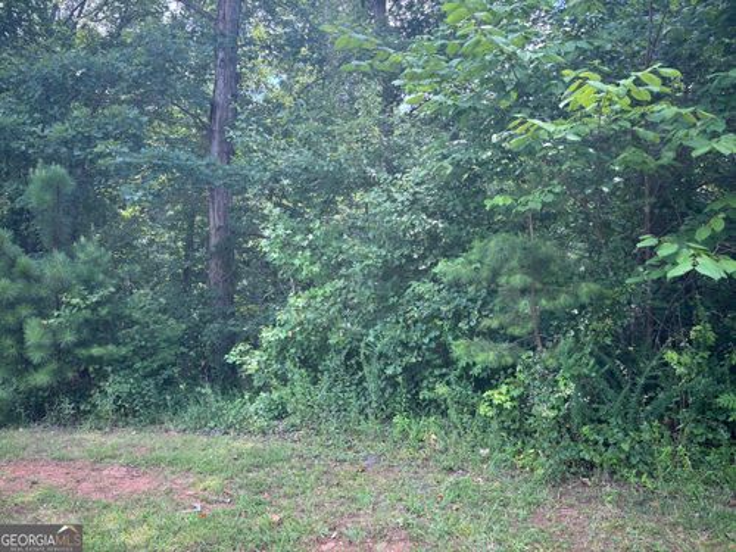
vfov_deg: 53.1
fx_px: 553
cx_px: 368
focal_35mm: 26
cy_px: 276
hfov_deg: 67.3
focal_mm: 5.96
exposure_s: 1/121
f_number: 1.6
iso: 40
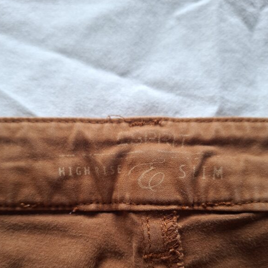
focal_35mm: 28
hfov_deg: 57.3
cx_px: 133
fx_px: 245
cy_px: 180
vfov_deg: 56.0
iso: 125
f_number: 1.8
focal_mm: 5.54
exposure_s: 1/100
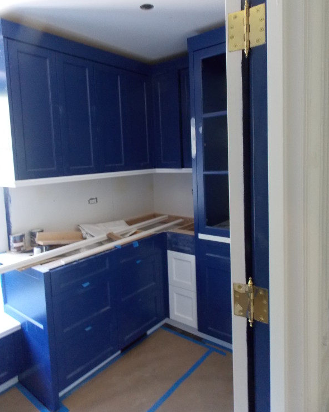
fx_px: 304
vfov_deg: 67.9
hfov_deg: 56.8
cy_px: 184
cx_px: 166
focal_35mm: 25
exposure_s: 1/15
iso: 400
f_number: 3.1
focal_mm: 4
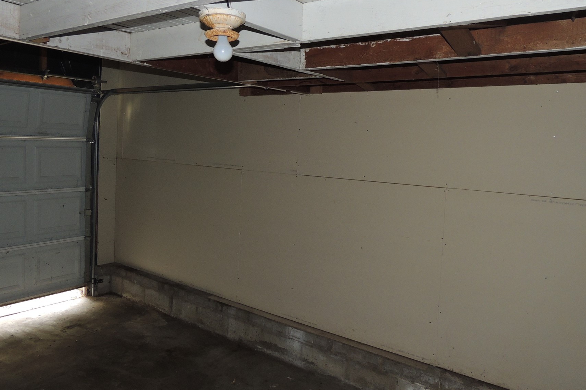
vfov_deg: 46.2
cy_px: 165
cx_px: 280
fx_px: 456
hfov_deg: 65.4
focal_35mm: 28
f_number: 3
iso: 200
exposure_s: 1/30
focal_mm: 4.3
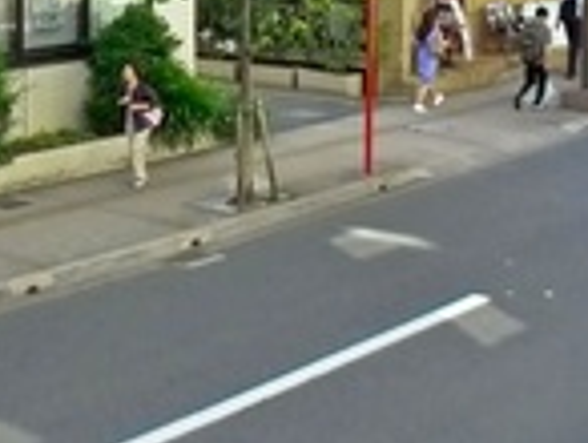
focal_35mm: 115
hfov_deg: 16.7
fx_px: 1957
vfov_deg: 12.8
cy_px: 34
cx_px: 0
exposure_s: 1/400
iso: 400
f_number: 2.8
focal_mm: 5.1
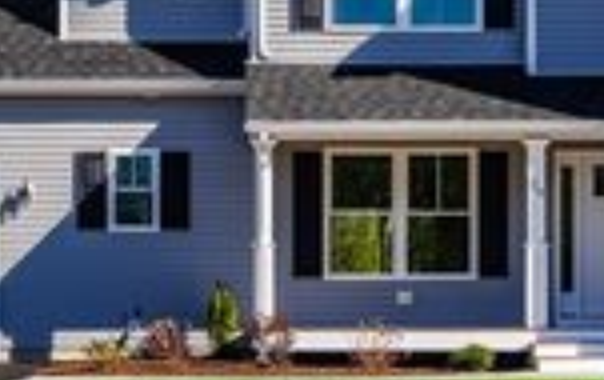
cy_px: 18
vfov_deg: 12.9
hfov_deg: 20.5
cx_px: 264
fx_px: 1666
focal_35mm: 101
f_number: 9
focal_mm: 30
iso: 100
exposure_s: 1/250
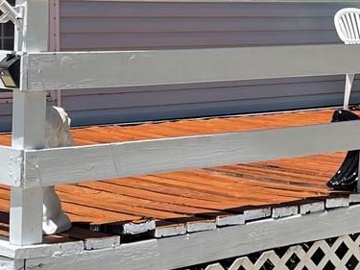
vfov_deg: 13.2
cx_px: 427
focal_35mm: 111
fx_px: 1154
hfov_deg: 17.0
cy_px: 39
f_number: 1.6
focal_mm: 5.1
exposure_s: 1/3788
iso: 32
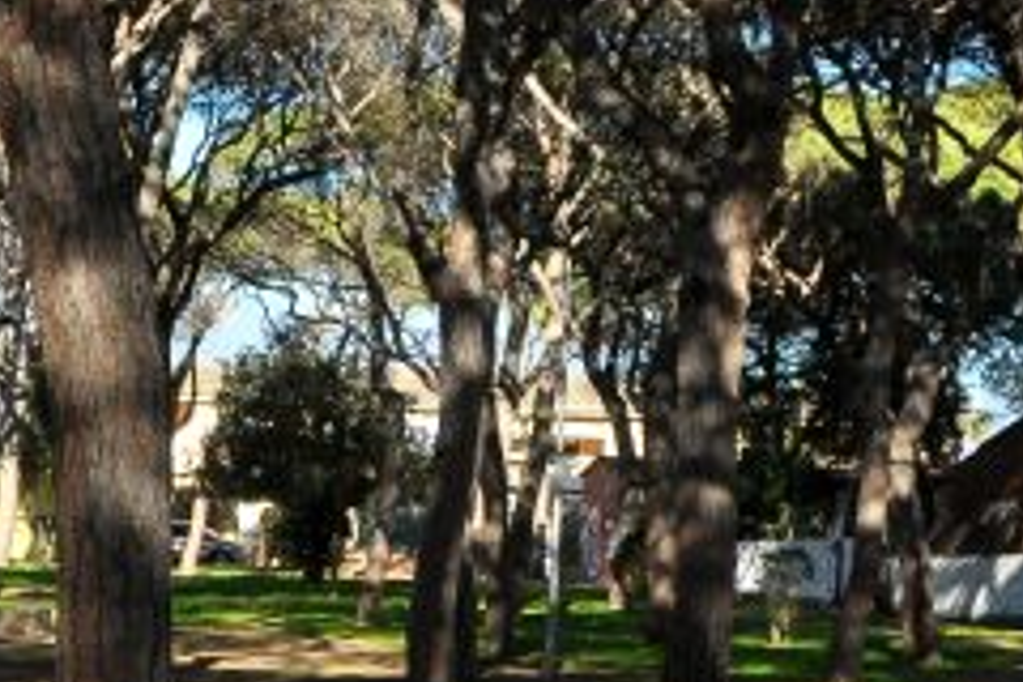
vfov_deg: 11.9
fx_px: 3268
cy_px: 422
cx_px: -85
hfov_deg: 17.2
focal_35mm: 115
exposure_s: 1/1250
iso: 1000
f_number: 7.1
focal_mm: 18
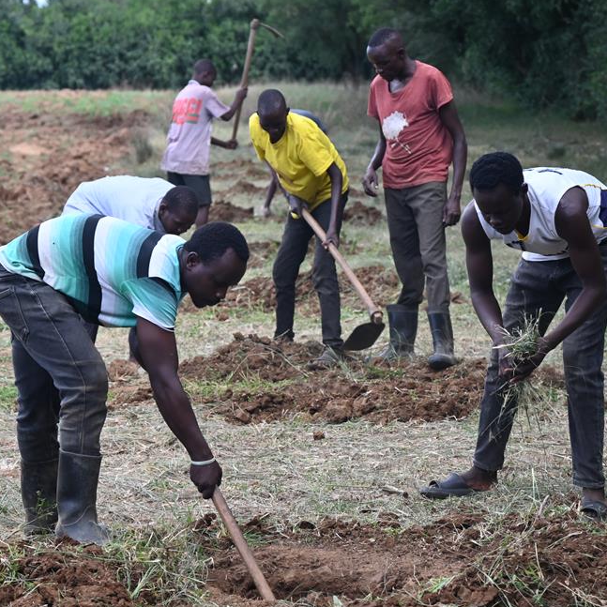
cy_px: 302
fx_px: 2698
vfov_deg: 12.8
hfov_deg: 12.8
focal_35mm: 136
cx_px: 323
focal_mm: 101
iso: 360
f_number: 6.3
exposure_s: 1/250
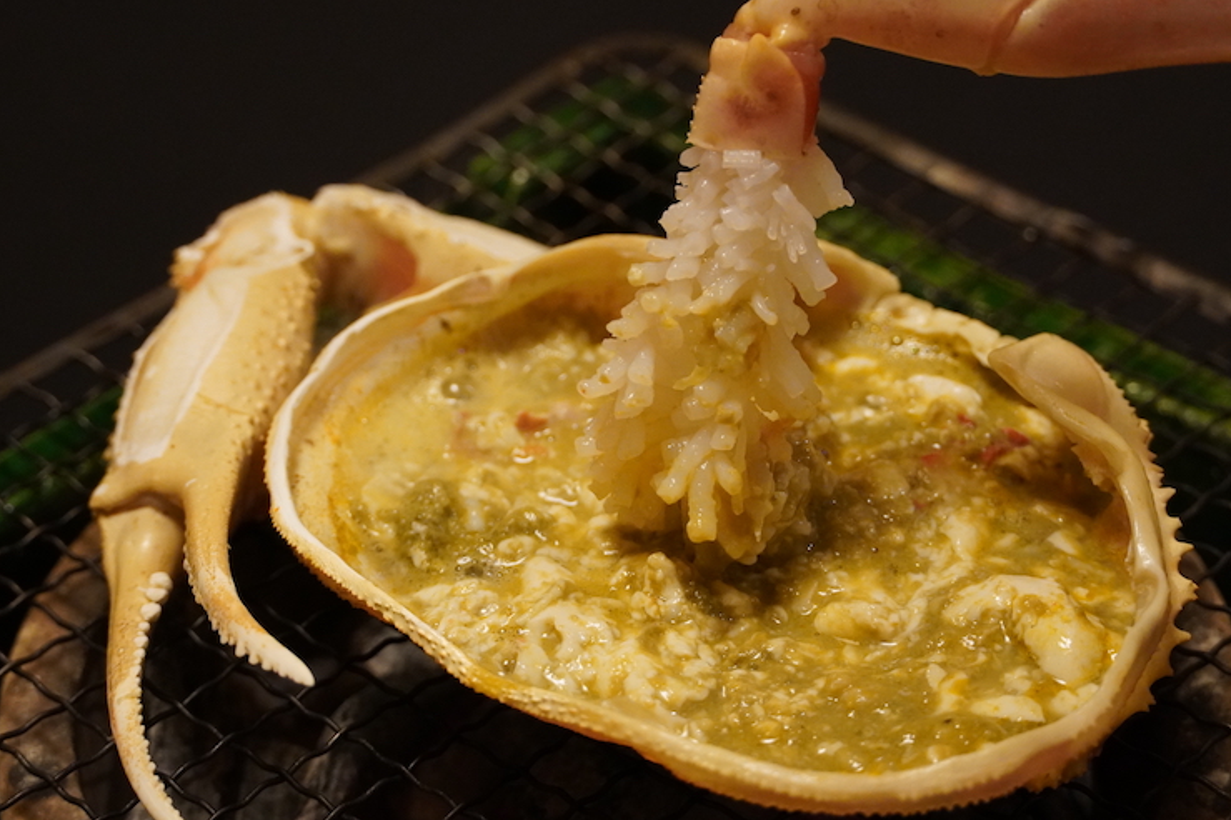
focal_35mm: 93
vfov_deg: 14.8
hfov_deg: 22.0
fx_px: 3163
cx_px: 611
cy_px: 419
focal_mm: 57
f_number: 5.6
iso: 3200
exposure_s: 1/100
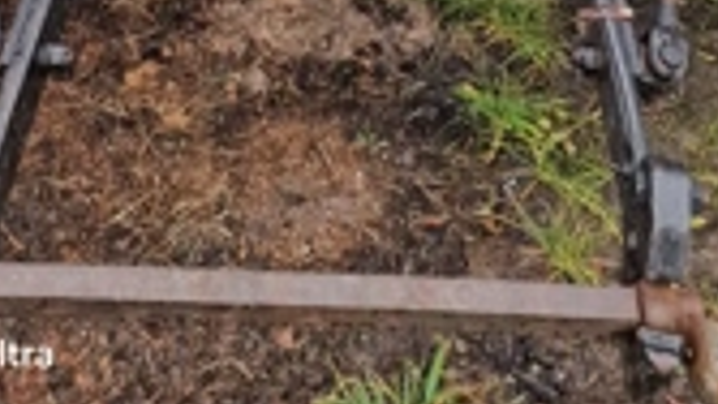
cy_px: -408
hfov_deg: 34.9
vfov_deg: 15.7
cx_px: 331
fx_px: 1142
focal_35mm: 60
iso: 125
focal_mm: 6.4
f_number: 1.8
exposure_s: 1/182
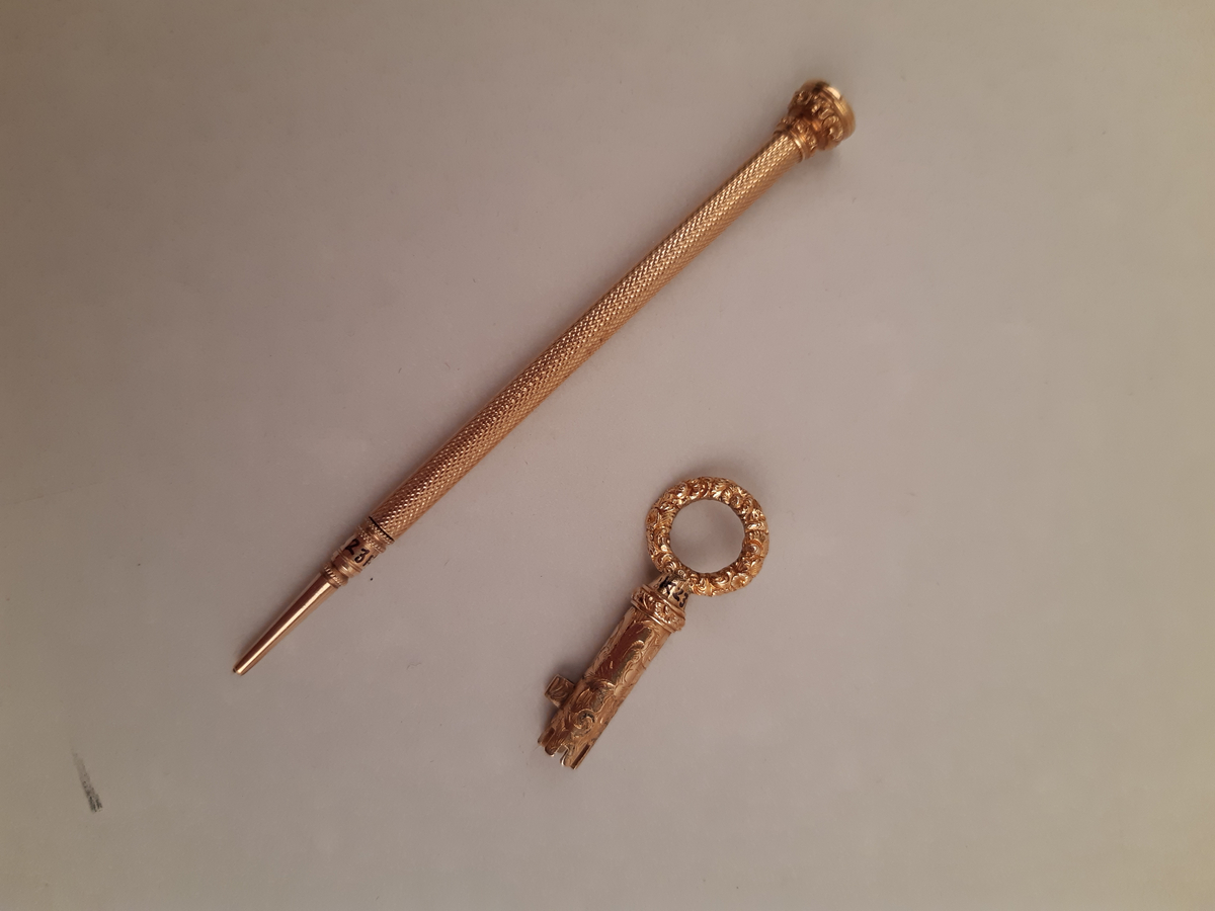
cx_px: 608
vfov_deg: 53.1
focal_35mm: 26
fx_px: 913
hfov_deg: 67.3
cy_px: 456
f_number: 1.7
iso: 64
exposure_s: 1/100
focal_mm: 3.92
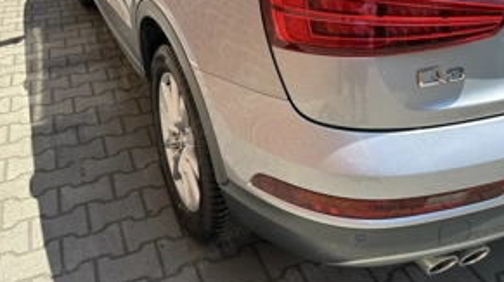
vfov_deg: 31.3
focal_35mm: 36
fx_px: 481
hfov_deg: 55.3
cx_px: 255
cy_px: 29
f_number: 1.78
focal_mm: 6.86
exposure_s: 1/1812
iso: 80
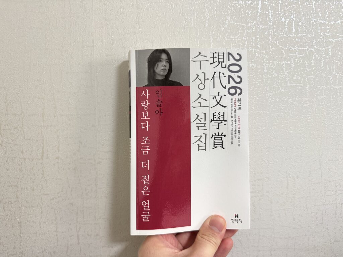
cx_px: 172
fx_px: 238
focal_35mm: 24
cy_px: 128
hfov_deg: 71.6
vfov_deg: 56.8
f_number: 1.78
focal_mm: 6.76
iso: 200
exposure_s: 1/93
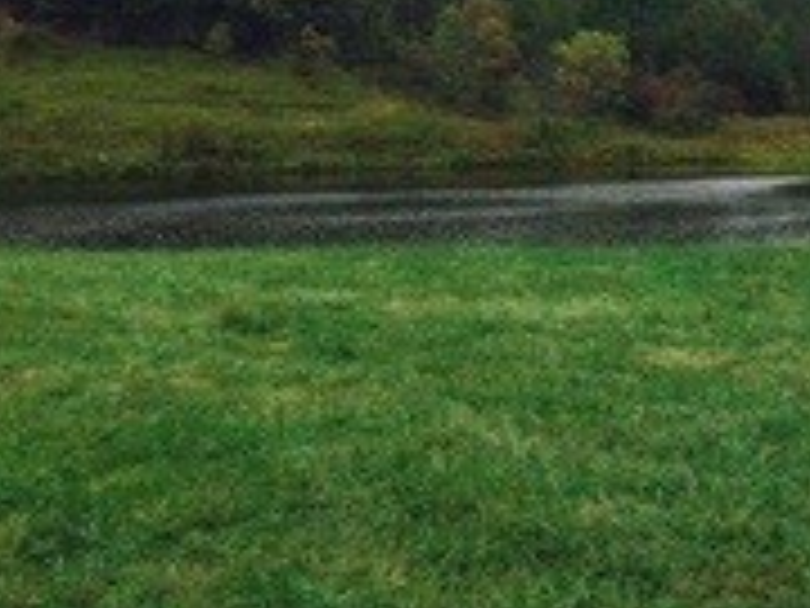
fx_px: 1287
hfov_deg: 33.7
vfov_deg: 26.1
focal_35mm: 55
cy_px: 135
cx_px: 666
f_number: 2.2
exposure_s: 1/989
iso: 32
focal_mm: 4.15
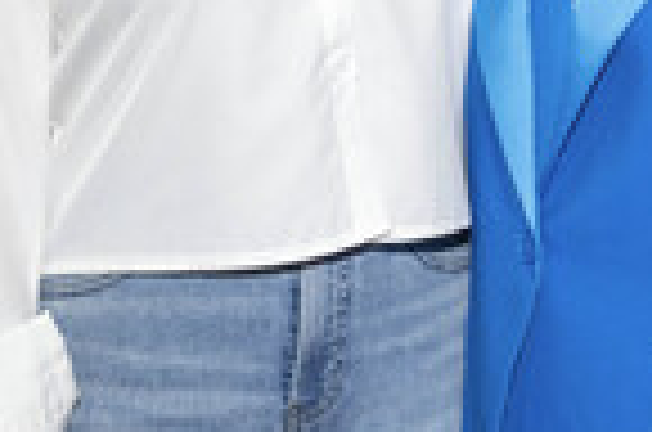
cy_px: -176
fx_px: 2422
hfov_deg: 14.9
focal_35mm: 134
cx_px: 726
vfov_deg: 9.9
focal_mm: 43
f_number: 5.6
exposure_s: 1/200
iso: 800
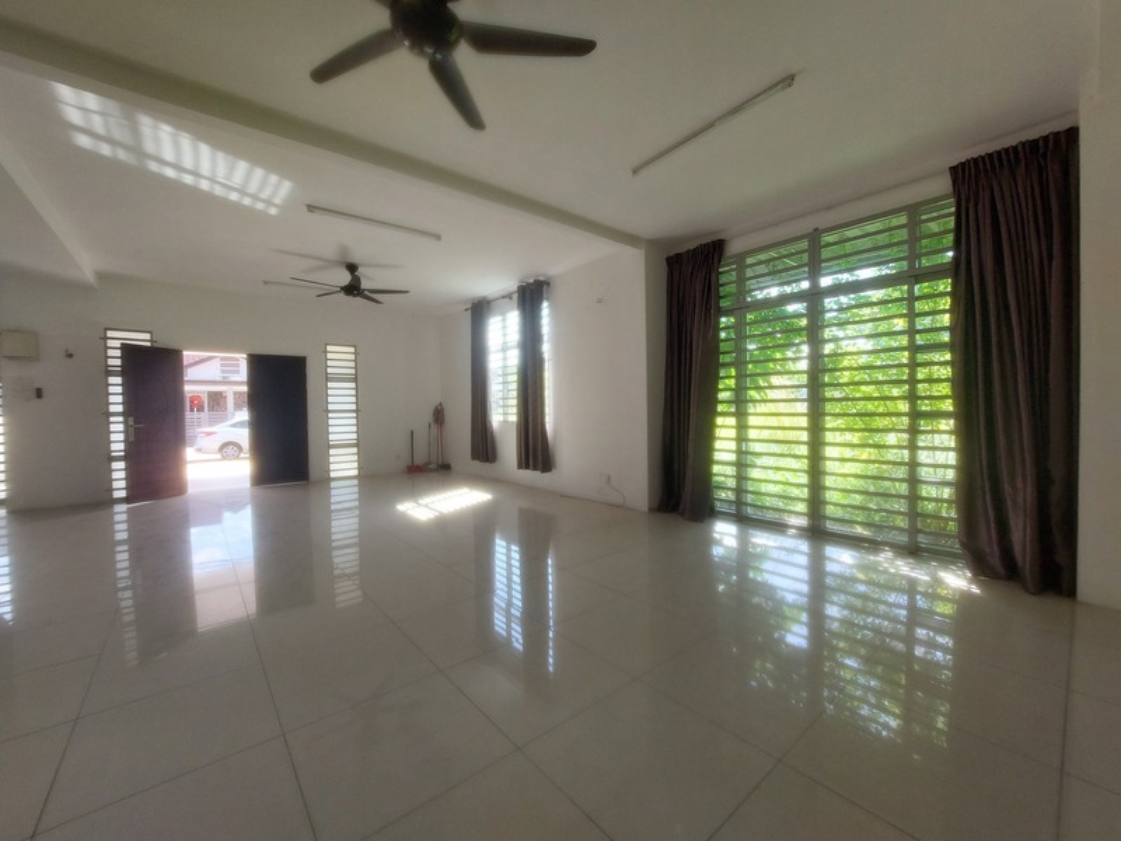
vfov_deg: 89.9
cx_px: 560
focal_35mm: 13
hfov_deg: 106.2
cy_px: 420
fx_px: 421
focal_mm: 1.74
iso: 50
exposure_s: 1/111
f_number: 2.2
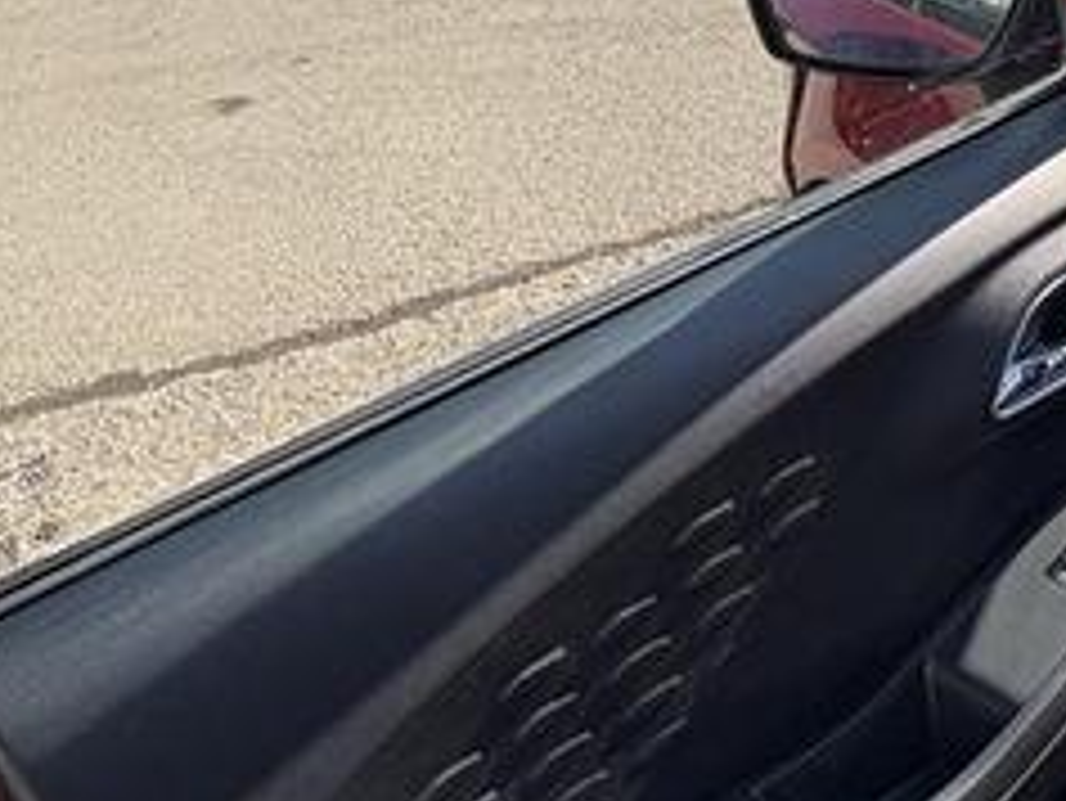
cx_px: 477
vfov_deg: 26.5
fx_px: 1633
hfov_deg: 36.1
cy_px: 54
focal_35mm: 53
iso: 40
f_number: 2.2
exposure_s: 1/707
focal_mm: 2.22
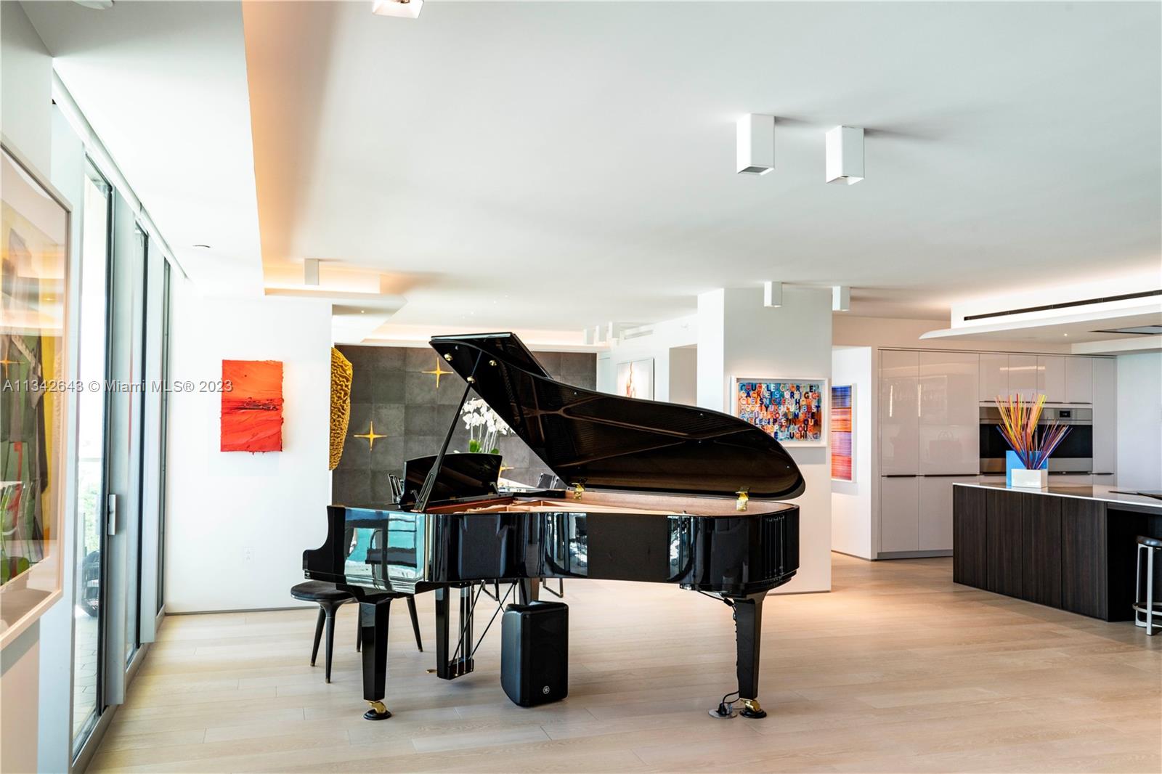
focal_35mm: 28
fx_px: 904
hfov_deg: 65.5
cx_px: 581
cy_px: 387
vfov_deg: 46.4
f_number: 11
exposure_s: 1/15
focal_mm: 28
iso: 200
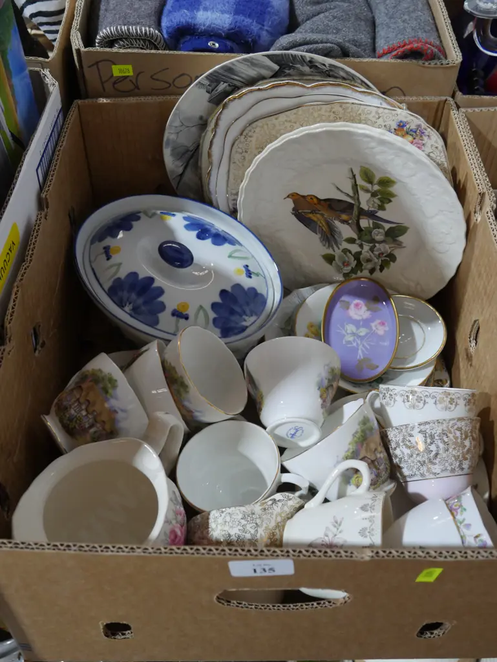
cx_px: 248
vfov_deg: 46.8
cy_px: 331
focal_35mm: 40
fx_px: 765
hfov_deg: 36.0
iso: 1250
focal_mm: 20
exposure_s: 1/60
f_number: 4.4
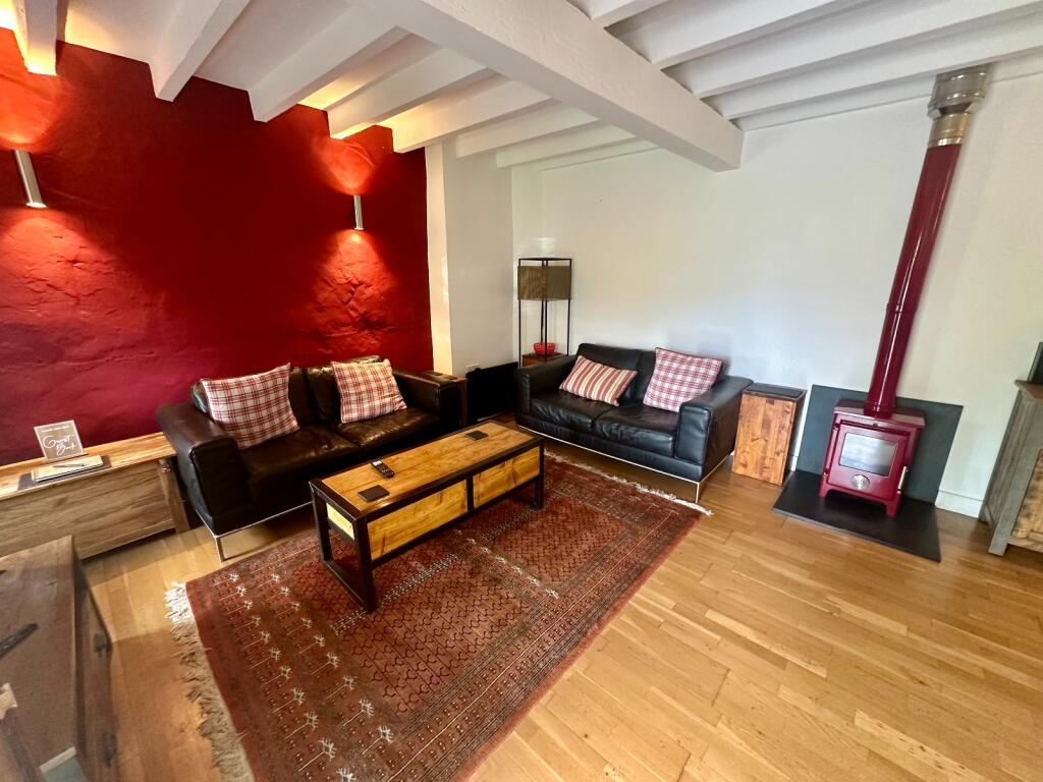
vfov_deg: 85.7
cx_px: 522
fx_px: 422
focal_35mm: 14
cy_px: 391
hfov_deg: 102.1
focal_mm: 2.22
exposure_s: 1/50
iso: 320
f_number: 2.2
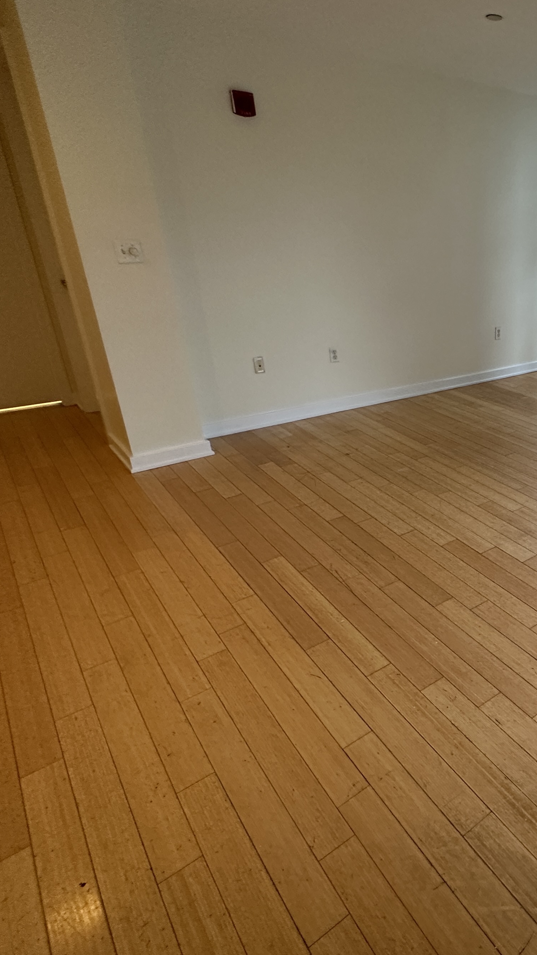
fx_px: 582
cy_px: 458
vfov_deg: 78.7
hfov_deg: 42.3
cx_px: 546
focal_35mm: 23
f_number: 2.2
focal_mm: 2.22
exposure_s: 1/64
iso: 320
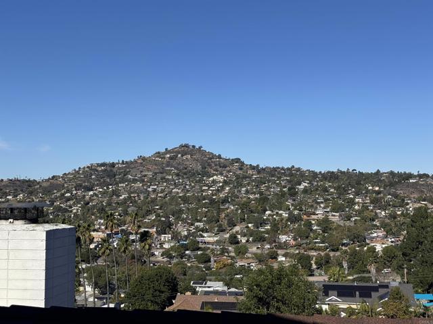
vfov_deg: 28.0
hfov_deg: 36.8
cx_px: 216
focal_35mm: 52
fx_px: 650
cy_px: 162
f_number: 1.6
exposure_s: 1/4255
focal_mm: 5.96
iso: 32
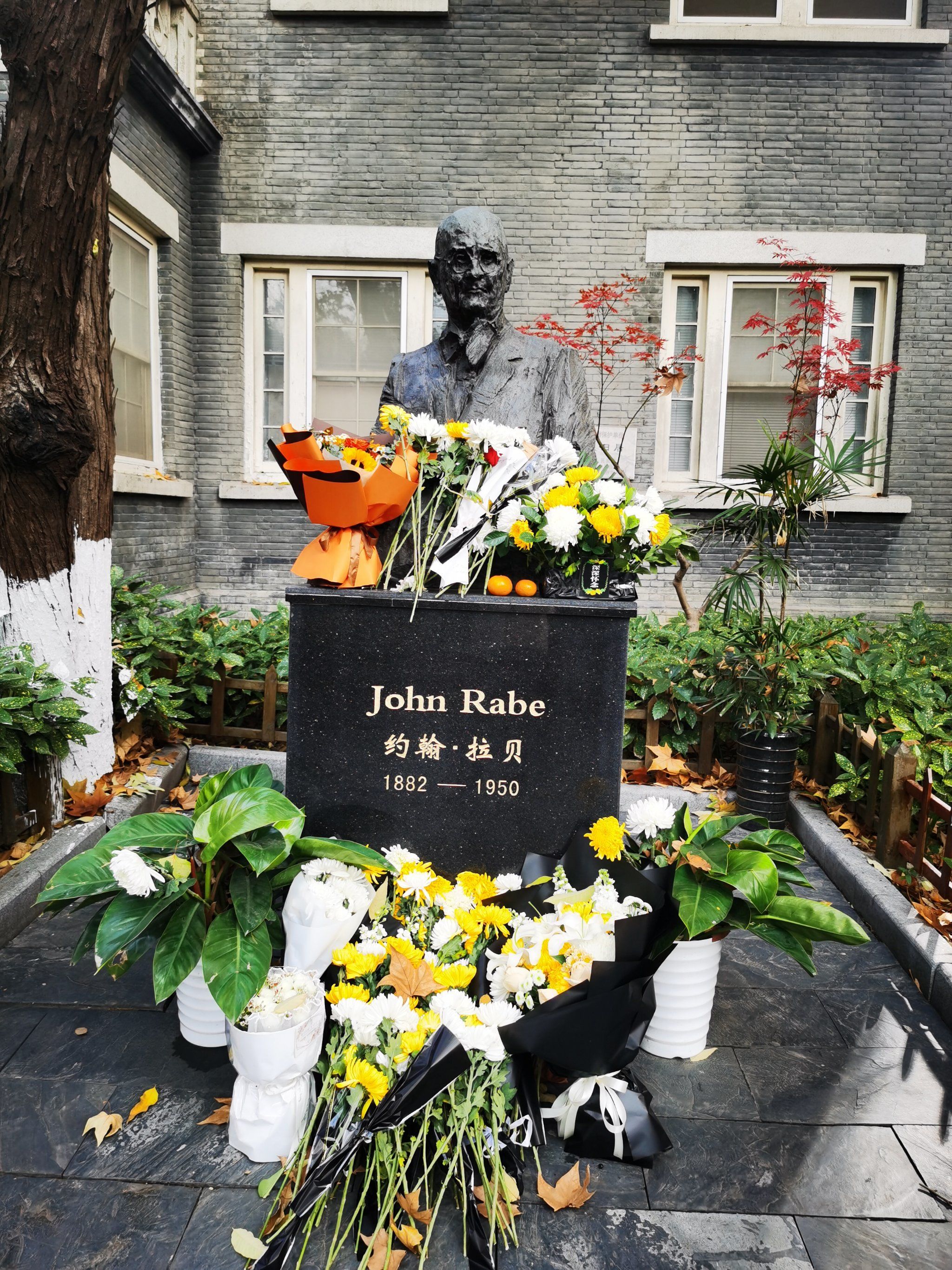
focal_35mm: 27
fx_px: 990
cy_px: 635
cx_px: 476
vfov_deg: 65.3
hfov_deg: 51.4
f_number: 1.6
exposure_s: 1/256
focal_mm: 5.56
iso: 50
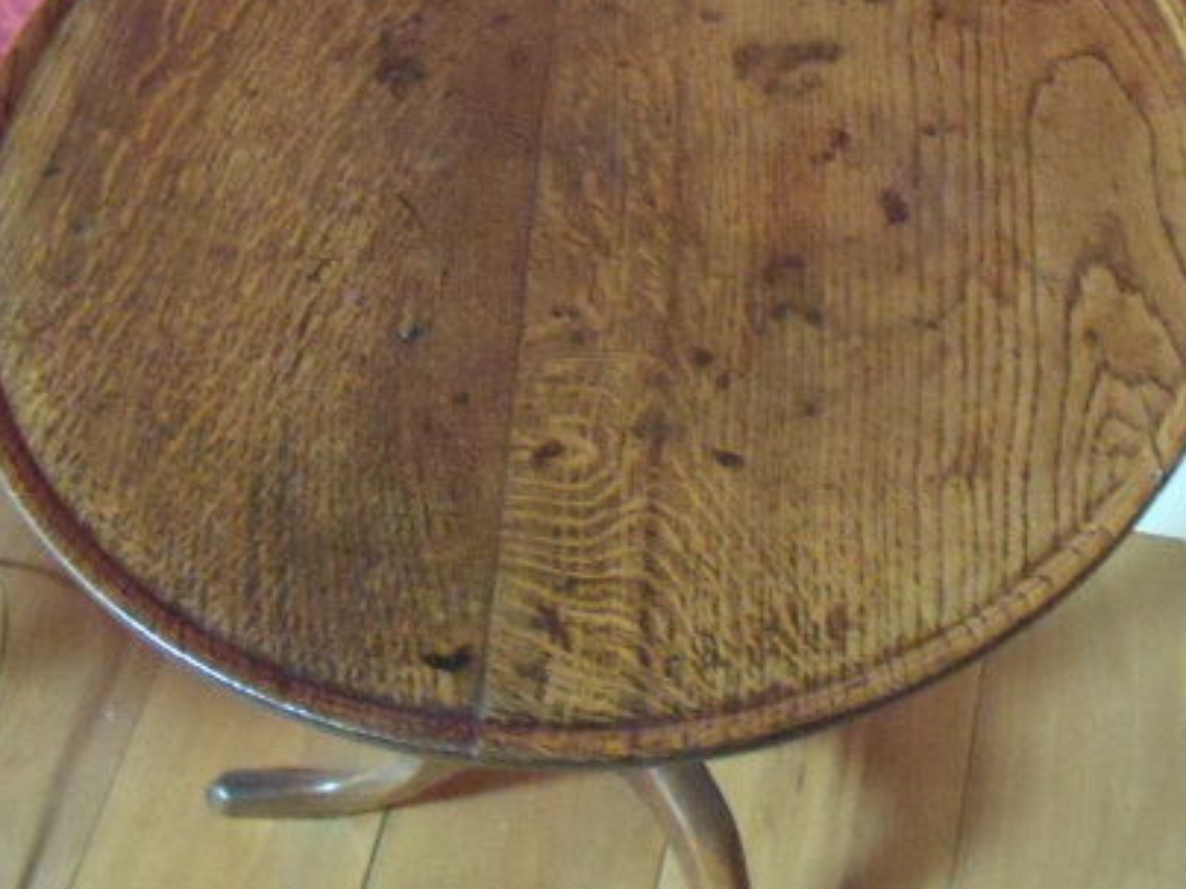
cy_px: 276
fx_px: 1953
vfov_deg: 25.5
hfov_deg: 33.8
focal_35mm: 57
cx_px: 646
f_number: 3.6
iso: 800
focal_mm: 6.4
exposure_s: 1/6
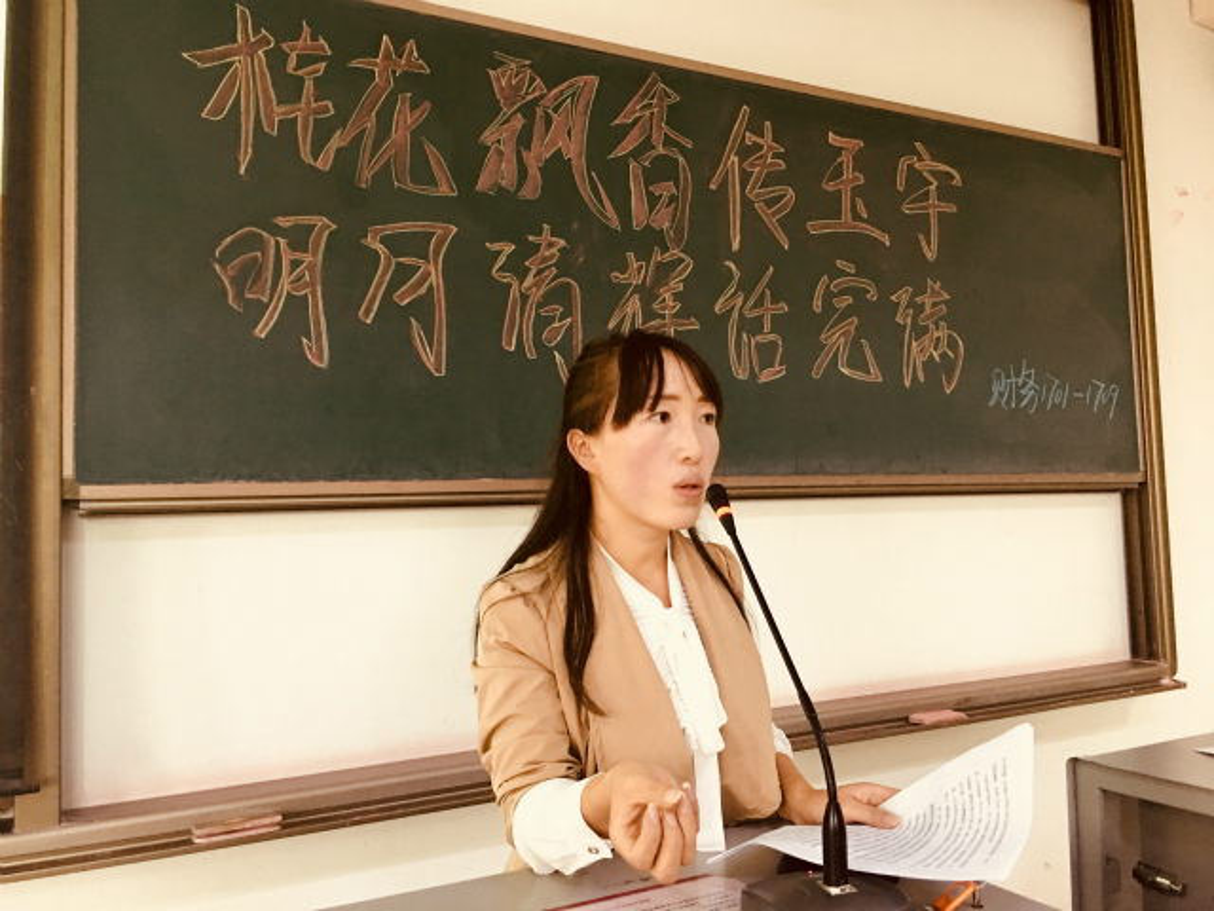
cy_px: 456
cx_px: 607
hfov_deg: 61.7
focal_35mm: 29
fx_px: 1017
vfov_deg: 48.2
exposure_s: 1/10
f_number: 2.2
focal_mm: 4.15
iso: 100
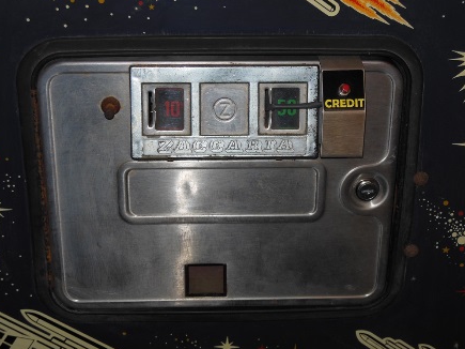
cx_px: 227
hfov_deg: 28.6
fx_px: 913
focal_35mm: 68
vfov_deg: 21.6
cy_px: 172
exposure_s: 1/60
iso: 125
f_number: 4.3
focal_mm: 11.7
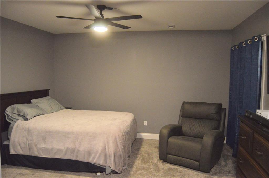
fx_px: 201
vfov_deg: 47.8
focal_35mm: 27
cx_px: 134
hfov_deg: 67.4
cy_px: 89
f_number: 3.5
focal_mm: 18
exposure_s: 1/60
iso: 1250
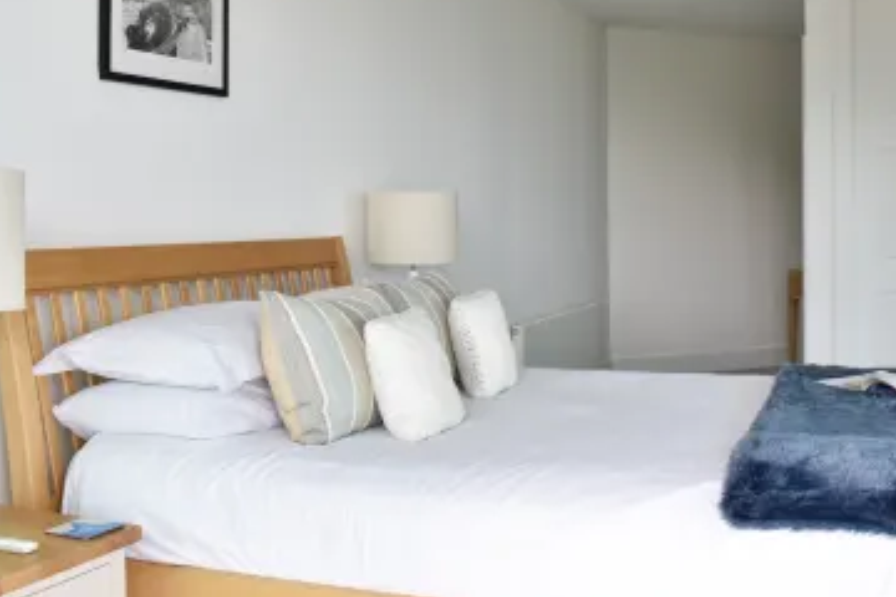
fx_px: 995
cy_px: 241
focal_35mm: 40
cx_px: 510
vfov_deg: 33.3
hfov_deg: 48.3
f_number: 7.1
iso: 125
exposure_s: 1/13
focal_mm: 20
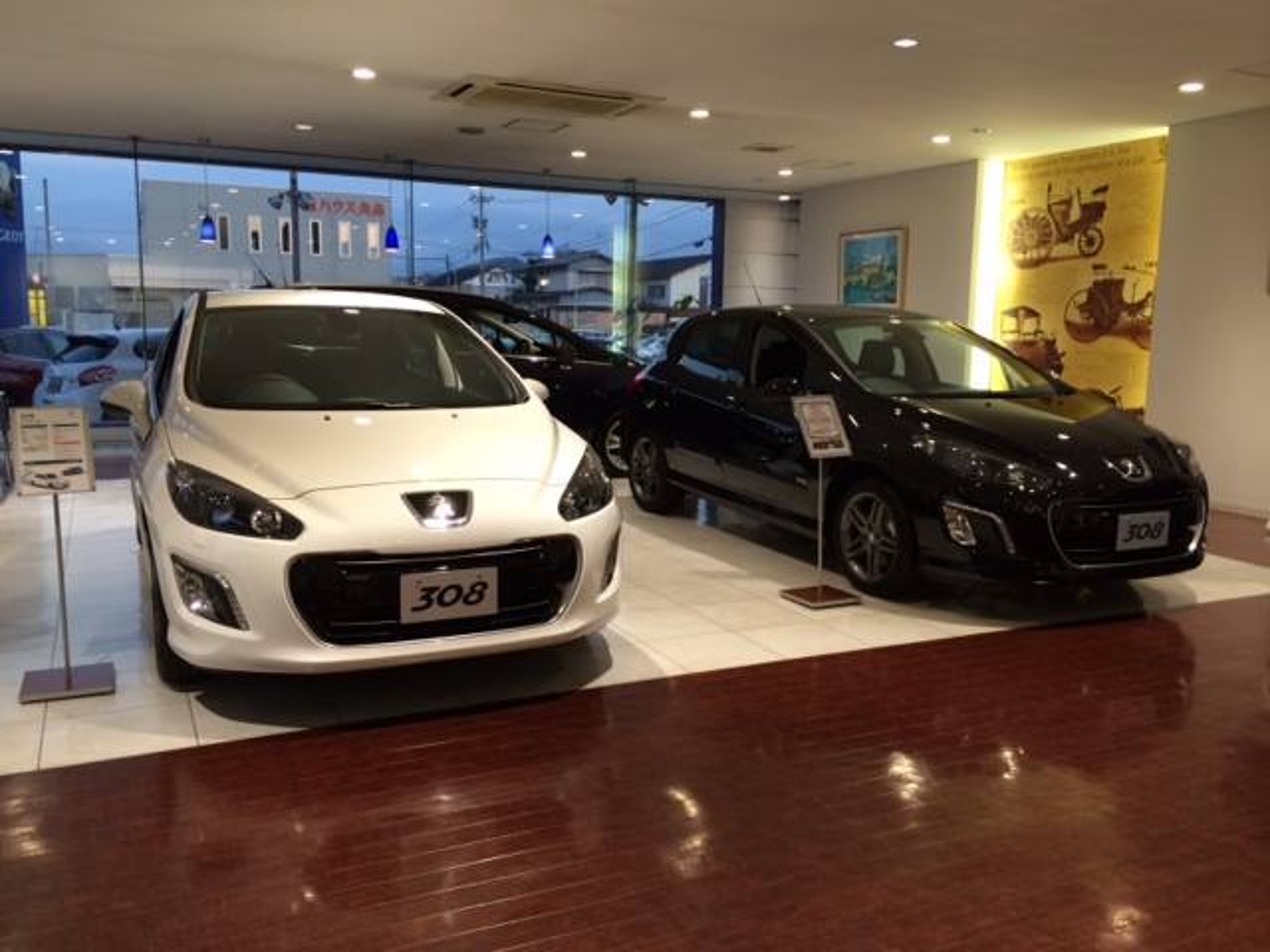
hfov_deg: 60.0
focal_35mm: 30
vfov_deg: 46.8
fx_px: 1101
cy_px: 476
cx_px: 635
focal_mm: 4.12
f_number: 2.2
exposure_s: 1/30
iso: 40
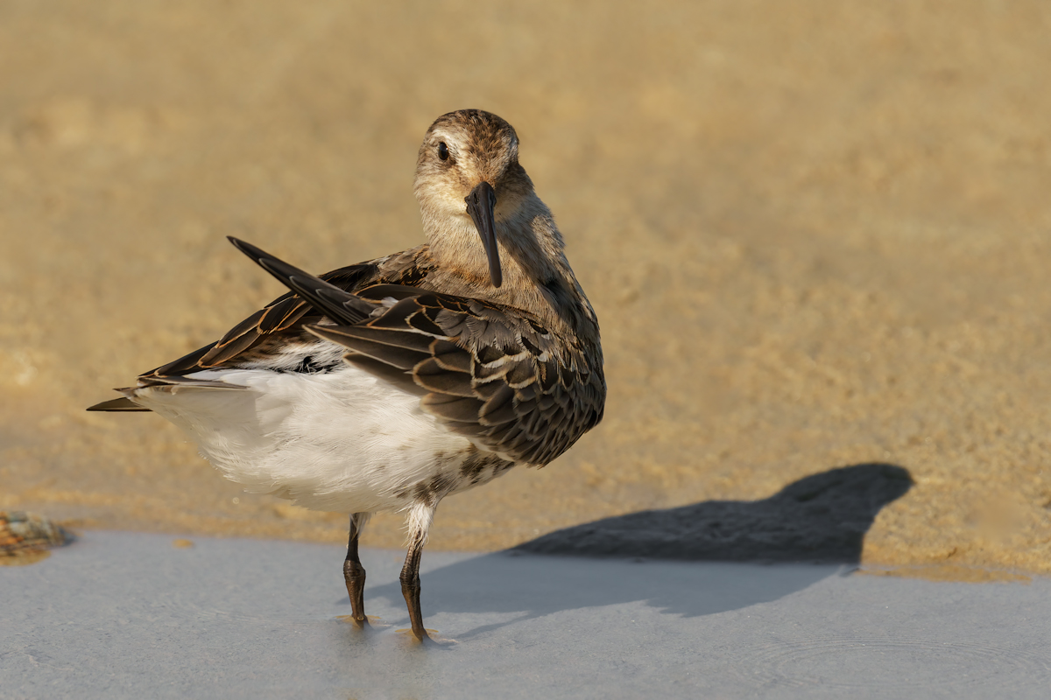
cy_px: 350
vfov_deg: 2.3
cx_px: 526
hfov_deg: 3.4
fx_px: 17515
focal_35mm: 600
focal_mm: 600
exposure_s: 1/2000
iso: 640
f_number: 8
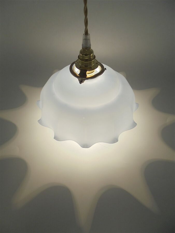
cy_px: 116
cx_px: 88
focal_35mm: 26
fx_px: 175
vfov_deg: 67.3
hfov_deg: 53.1
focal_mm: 4.6
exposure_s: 1/60
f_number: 3.5
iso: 100
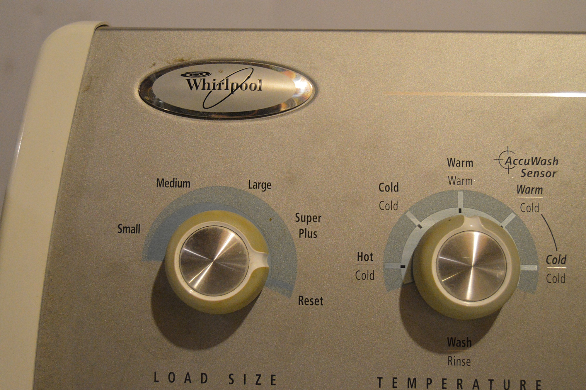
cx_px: 293
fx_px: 927
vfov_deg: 23.7
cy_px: 195
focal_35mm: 57
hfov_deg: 35.1
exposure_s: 1/60
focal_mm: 38
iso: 2200
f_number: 4.8
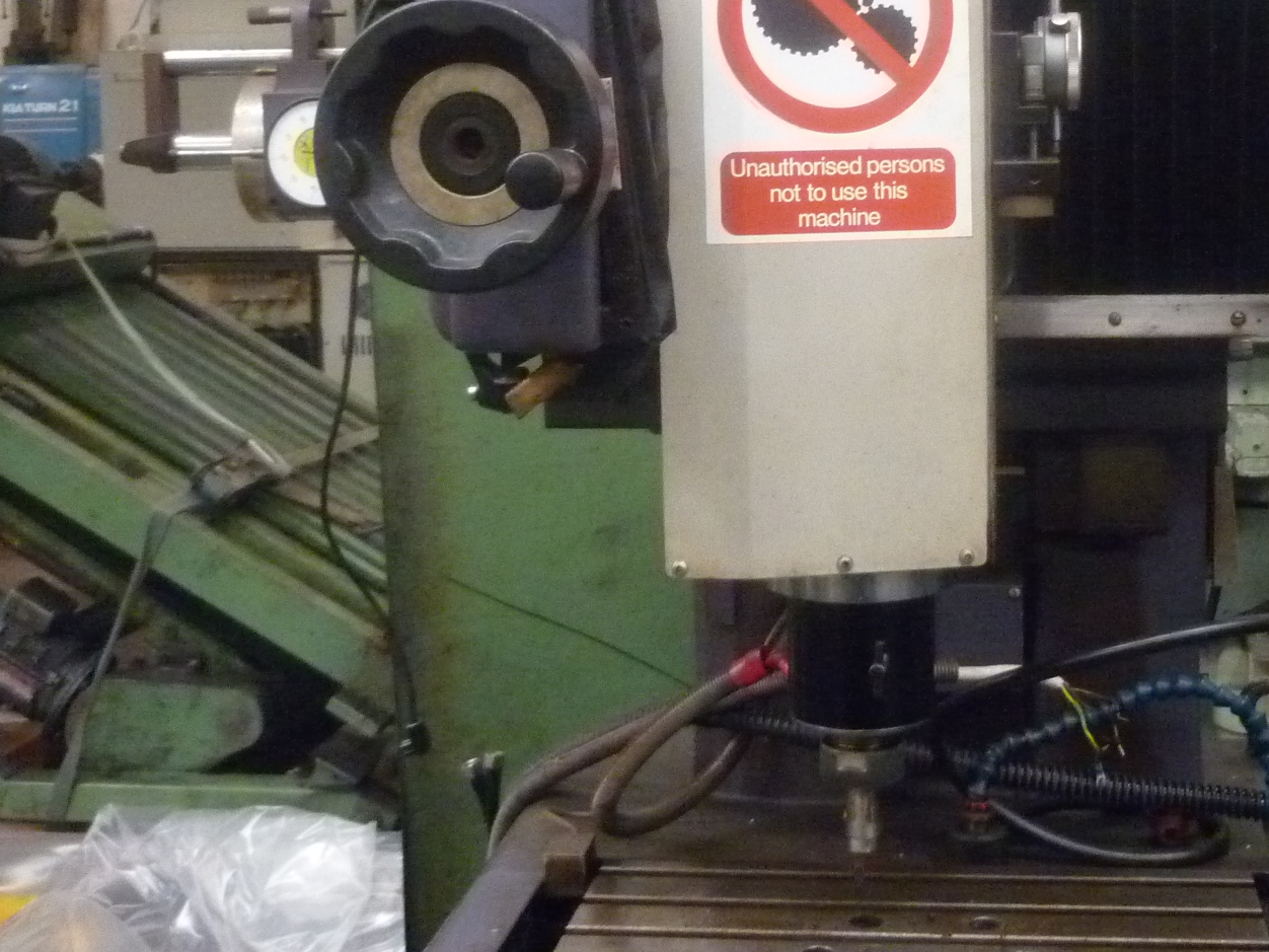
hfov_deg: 35.2
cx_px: 837
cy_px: 259
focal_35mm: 54
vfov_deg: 26.7
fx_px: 1980
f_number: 2.8
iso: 800
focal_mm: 5.5
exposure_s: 1/25
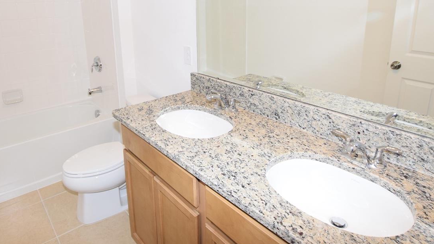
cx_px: 201
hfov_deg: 78.6
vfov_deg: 48.3
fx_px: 265
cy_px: 72
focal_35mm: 23
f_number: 5.6
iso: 800
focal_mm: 10
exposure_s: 1/125
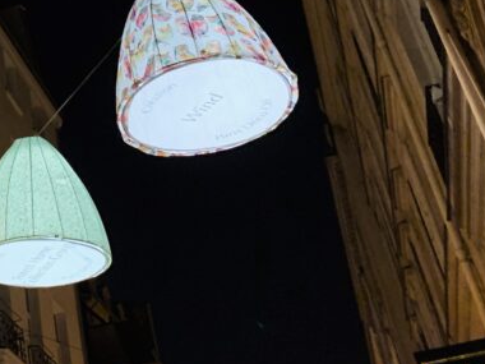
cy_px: -109
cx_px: -92
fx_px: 981
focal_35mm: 70
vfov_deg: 19.4
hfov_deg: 25.1
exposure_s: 1/25
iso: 500
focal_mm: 4.25
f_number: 1.8
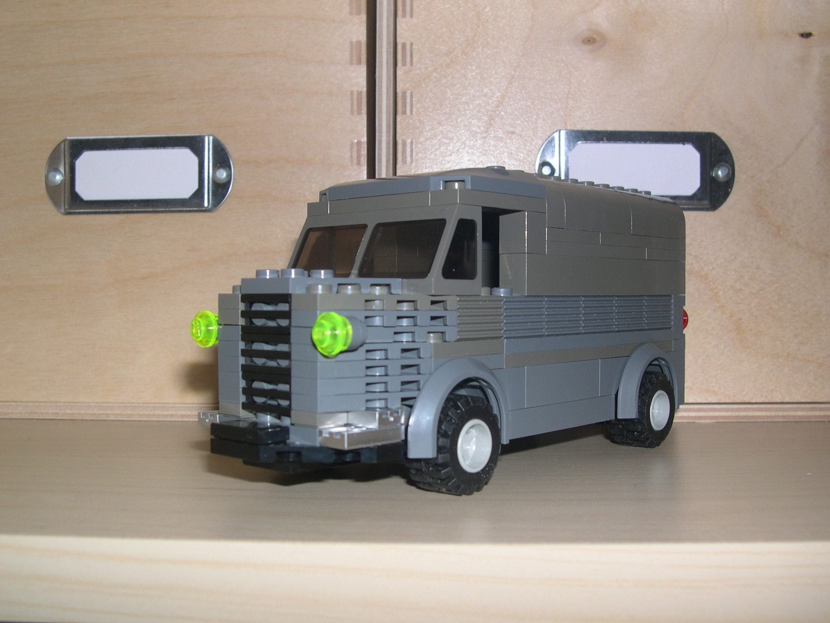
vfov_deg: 37.7
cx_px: 415
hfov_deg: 49.0
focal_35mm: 38
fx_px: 911
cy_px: 312
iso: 100
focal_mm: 8
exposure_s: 1/60
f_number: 7.6
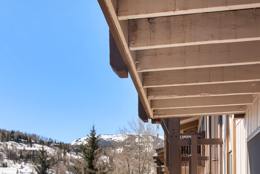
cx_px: 146
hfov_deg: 49.4
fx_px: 282
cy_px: 194
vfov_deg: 30.4
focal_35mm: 39
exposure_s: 1/125
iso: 160
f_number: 7.1
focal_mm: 17
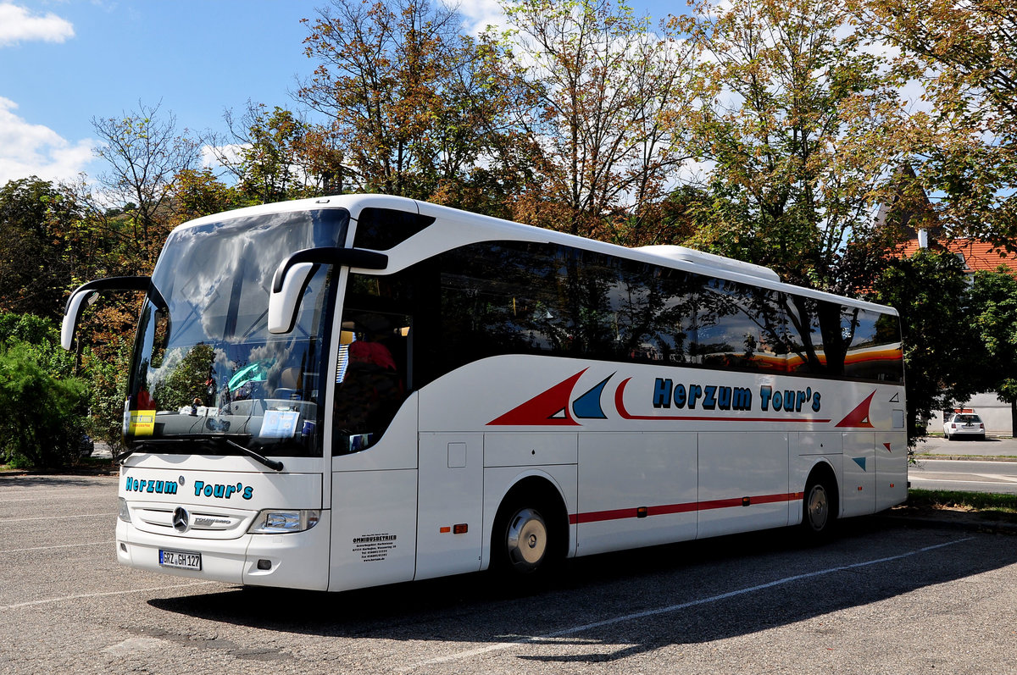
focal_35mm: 39
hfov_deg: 49.6
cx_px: 508
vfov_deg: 34.1
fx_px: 1100
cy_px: 338
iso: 200
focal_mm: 26
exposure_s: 1/320
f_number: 9
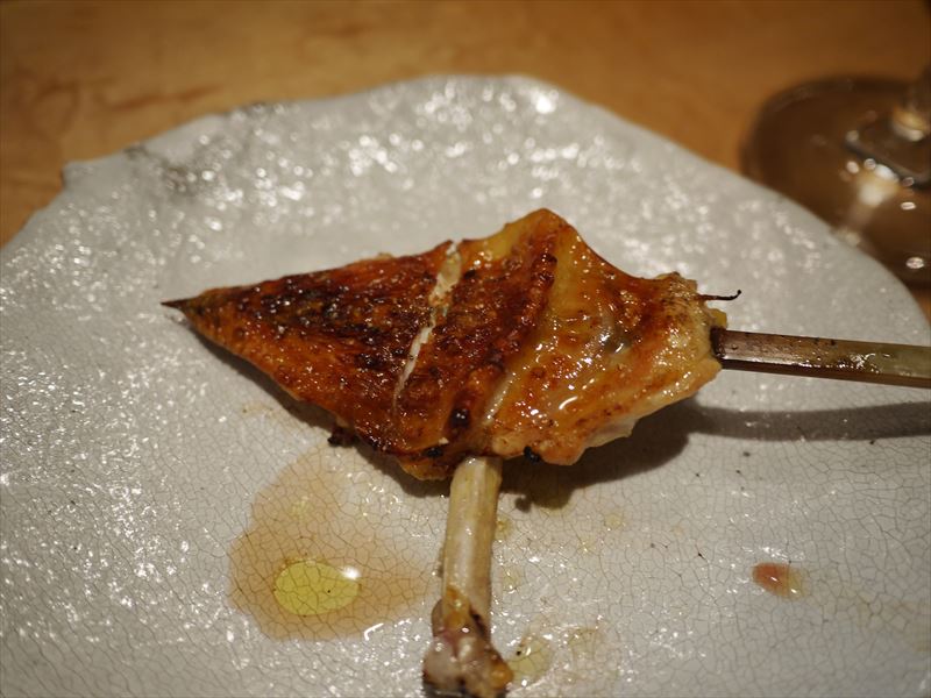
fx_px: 753
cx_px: 466
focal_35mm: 28
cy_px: 349
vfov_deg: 49.7
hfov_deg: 63.4
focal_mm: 14
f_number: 2.5
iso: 125
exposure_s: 1/60
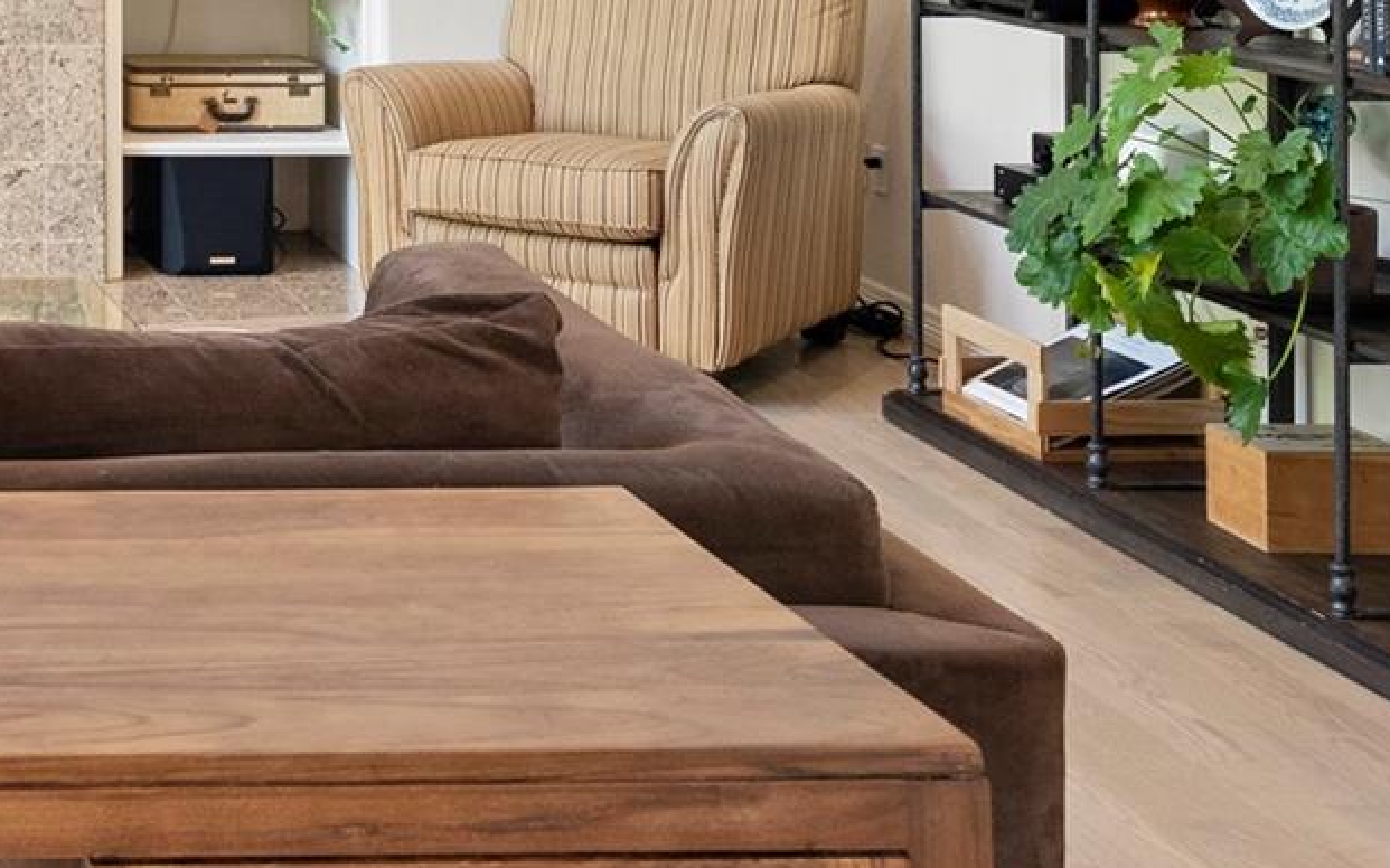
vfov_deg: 19.5
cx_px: -298
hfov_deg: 28.2
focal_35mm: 63
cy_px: -166
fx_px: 2386
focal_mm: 24
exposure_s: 1/6
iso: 800
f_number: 8
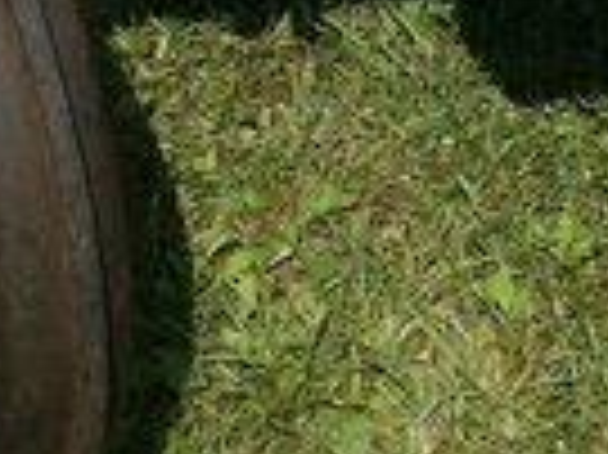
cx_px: 288
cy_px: -598
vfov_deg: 8.3
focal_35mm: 166
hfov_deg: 11.9
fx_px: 2913
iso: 80
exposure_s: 1/943
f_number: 2.8
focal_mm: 3.85
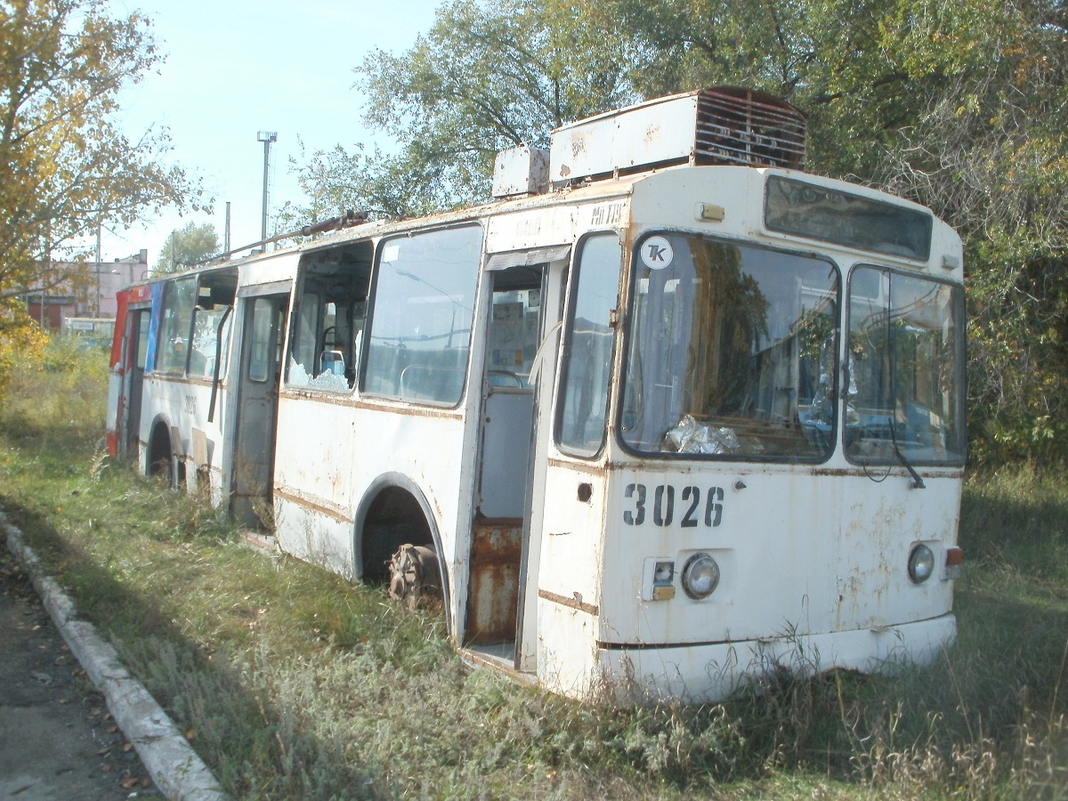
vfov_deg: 39.7
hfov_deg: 51.4
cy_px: 400
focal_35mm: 36
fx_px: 1111
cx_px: 534
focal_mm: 6.3
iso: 100
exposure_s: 1/250
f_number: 5.6
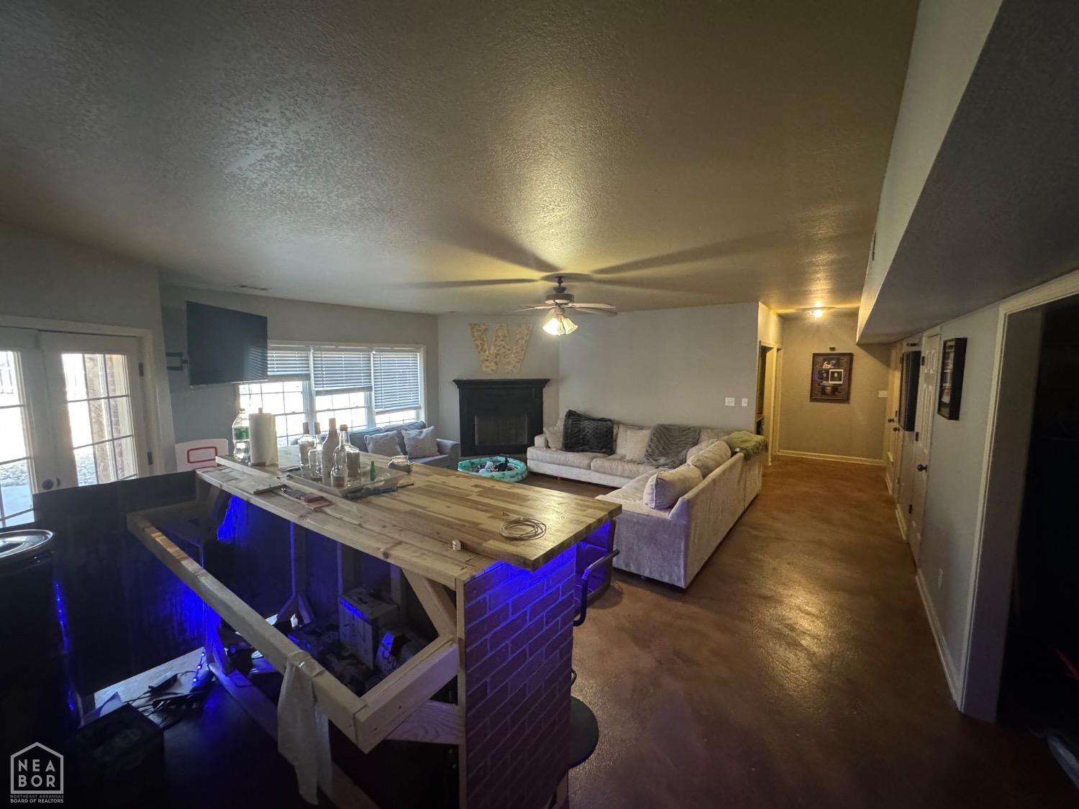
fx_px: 436
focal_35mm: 14
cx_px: 540
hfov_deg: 102.1
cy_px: 404
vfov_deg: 85.7
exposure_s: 1/60
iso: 1000
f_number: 2.2
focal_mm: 2.22
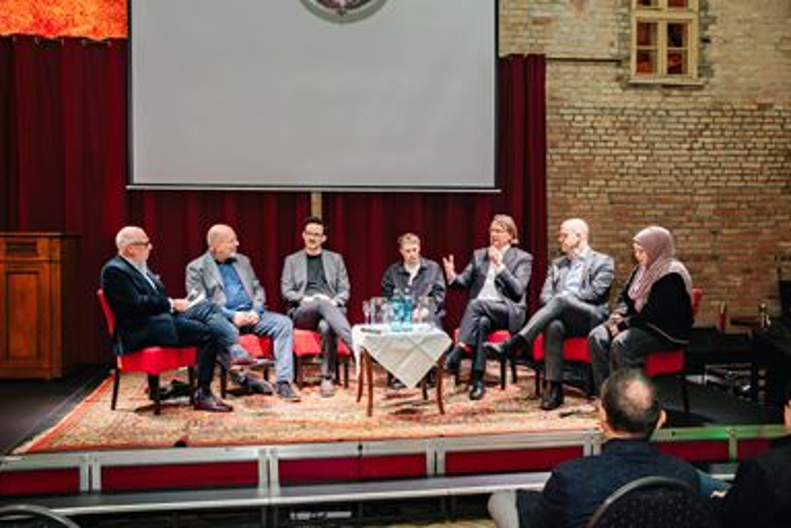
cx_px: 396
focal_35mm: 35
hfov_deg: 54.4
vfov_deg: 37.9
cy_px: 264
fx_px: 769
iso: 6400
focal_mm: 35
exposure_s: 1/200
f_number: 4.5
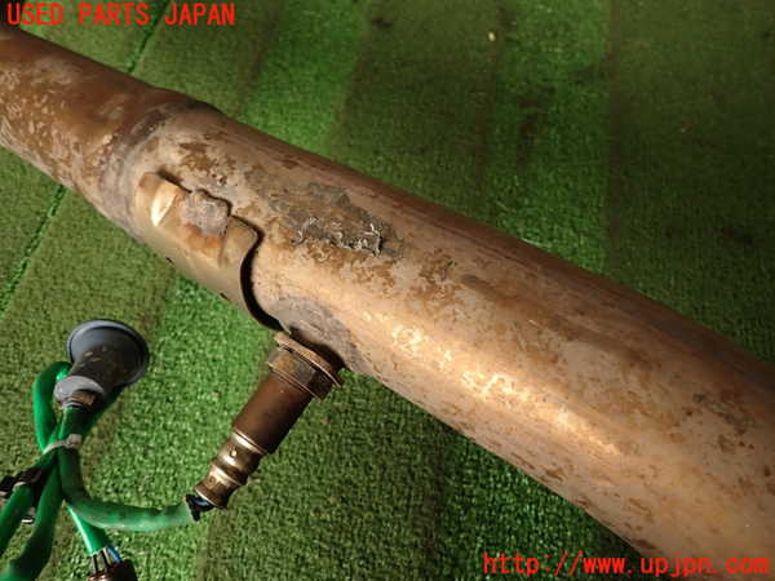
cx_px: 388
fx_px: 560
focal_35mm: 25
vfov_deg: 54.9
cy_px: 290
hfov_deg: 69.4
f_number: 2
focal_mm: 4.5
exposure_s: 1/80
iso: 100
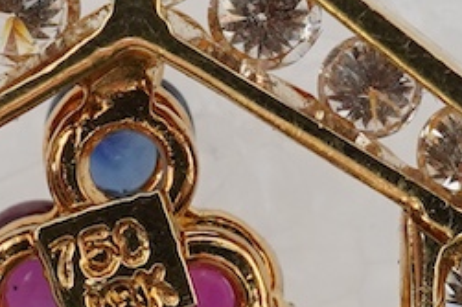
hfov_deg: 6.4
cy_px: 309
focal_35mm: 323
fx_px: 4142
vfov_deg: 4.2
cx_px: 196
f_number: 18
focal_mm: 30
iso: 500
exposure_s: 1/125
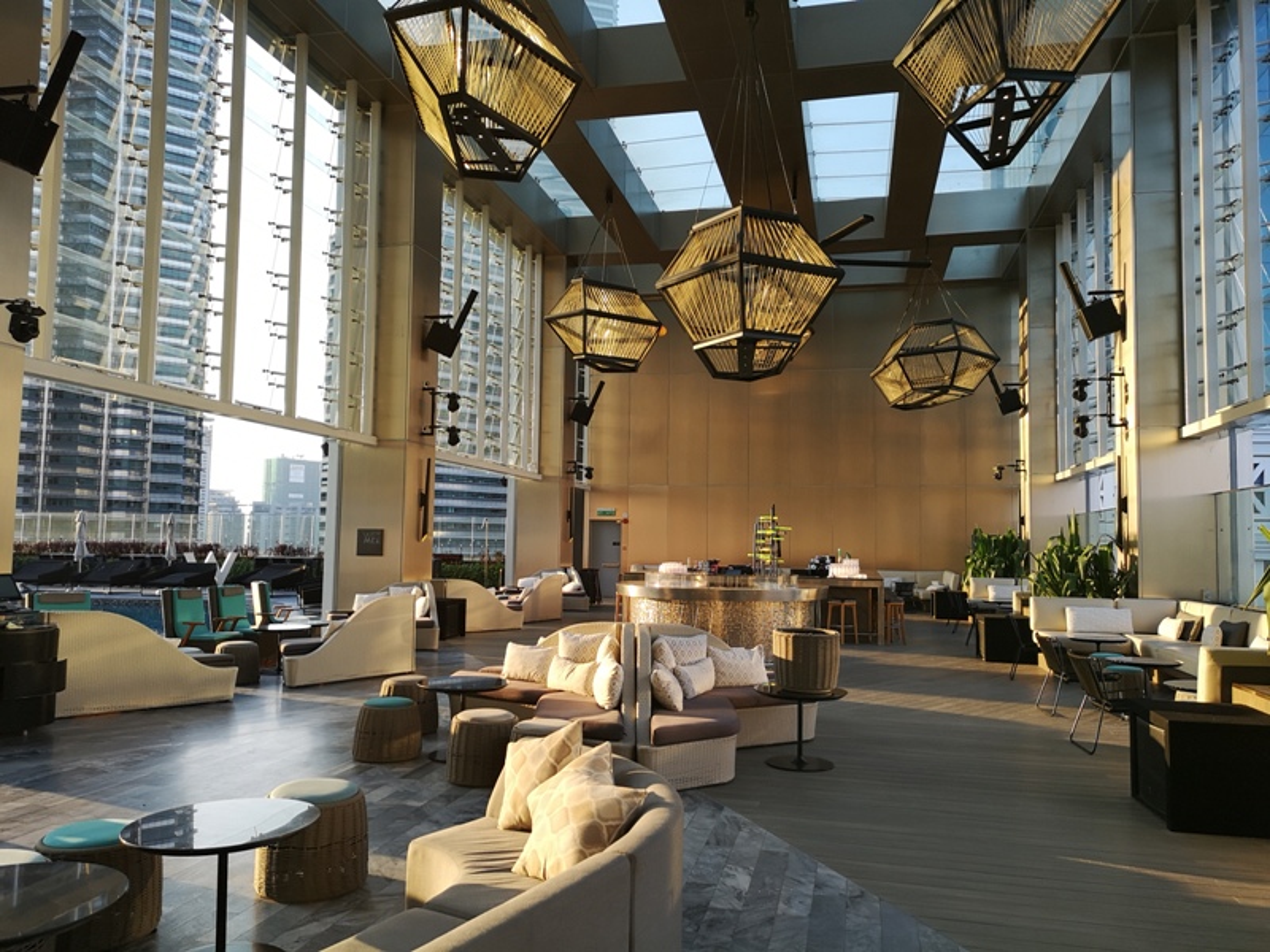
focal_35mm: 27
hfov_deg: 65.3
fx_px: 991
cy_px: 476
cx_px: 635
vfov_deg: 51.4
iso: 50
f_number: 1.8
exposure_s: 1/266
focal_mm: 3.95
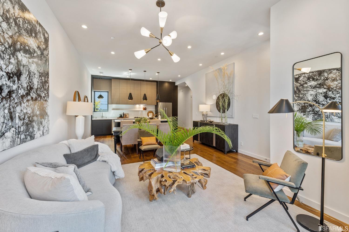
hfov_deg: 104.3
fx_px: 136
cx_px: 174
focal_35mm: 14
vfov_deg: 81.2
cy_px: 116
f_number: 9
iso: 100
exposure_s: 1/4
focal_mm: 14
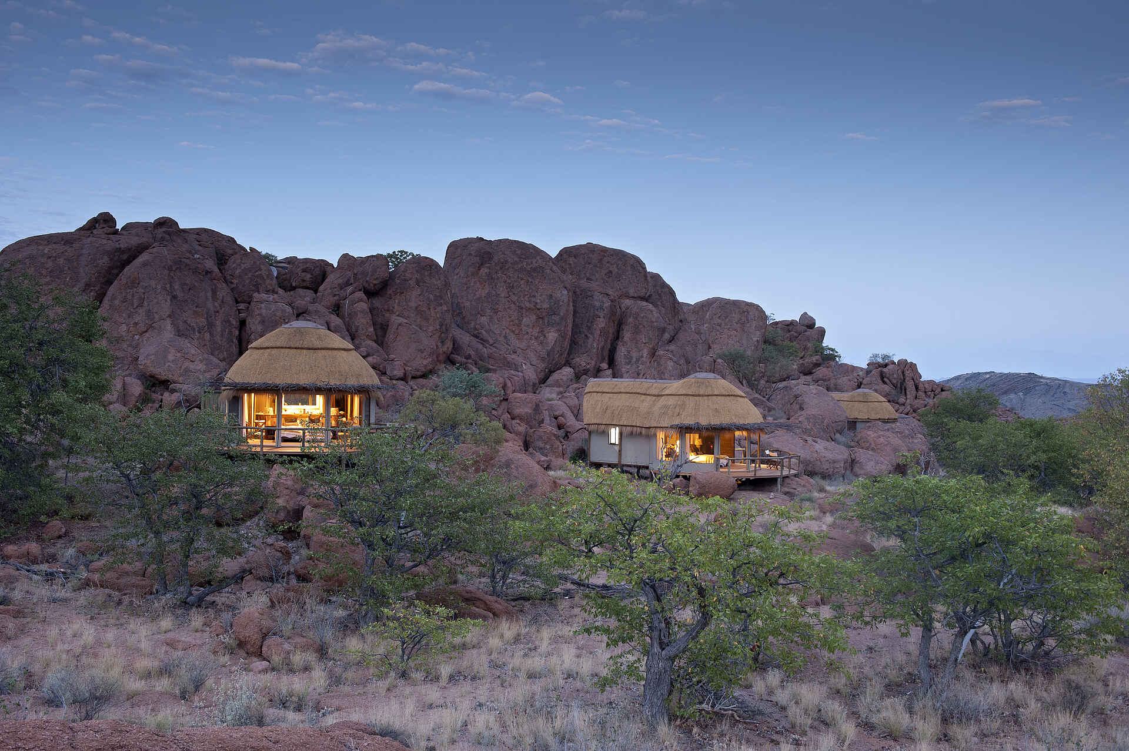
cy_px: 376
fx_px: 1066
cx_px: 564
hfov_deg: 55.8
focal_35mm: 34
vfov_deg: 38.8
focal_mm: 34
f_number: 8
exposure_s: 5
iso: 800
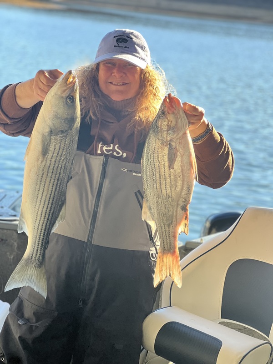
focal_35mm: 77
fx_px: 810
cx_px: 136
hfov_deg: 19.1
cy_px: 182
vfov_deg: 25.3
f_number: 2.8
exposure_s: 1/121
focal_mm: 9
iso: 40
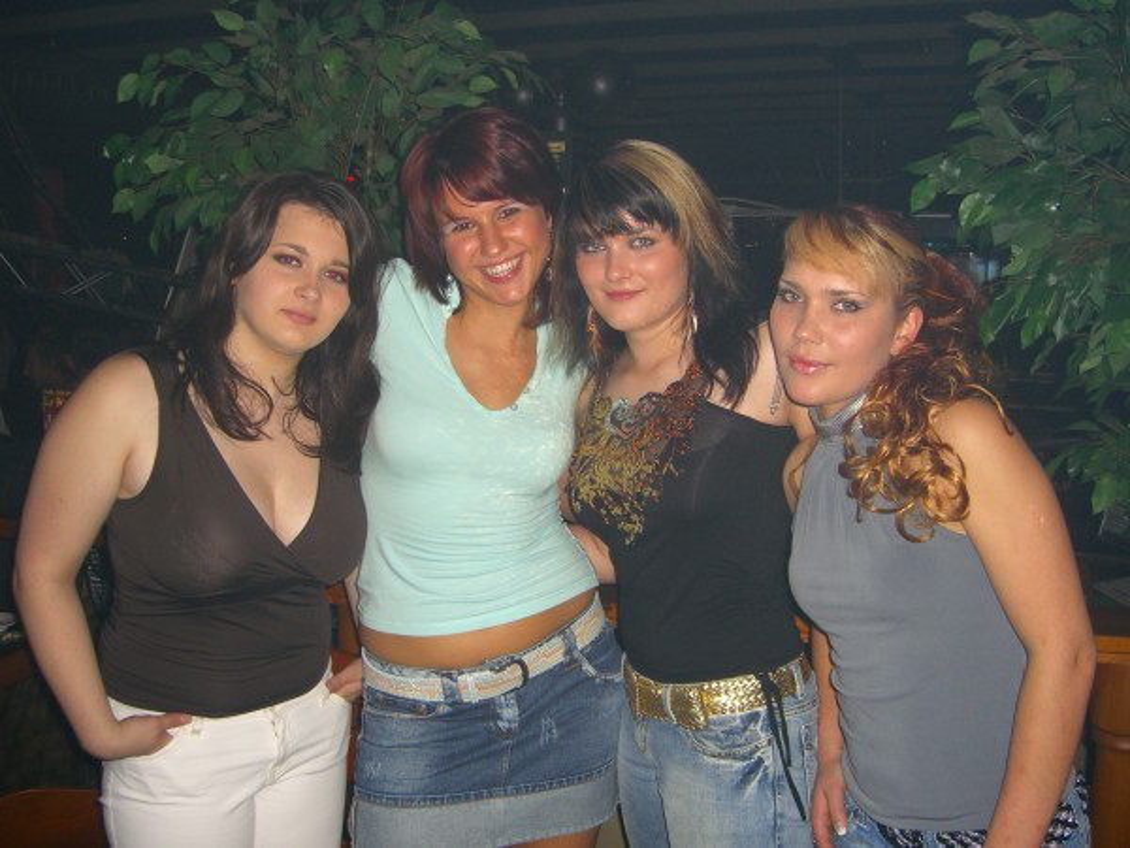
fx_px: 1240
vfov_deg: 37.7
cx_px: 565
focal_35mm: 38
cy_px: 424
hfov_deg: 49.0
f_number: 2.8
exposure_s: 1/60
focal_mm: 7.9
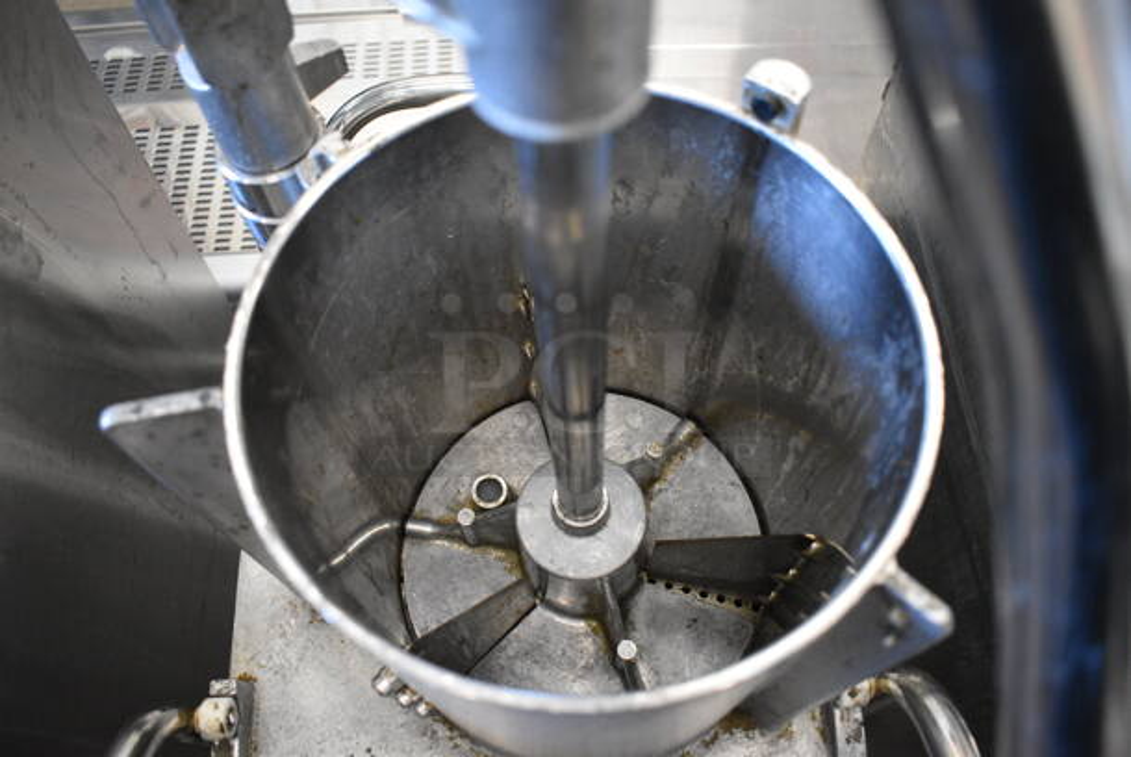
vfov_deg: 48.0
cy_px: 378
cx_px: 566
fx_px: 849
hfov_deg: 67.3
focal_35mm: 27
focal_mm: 18
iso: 2200
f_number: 3.5
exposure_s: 1/125
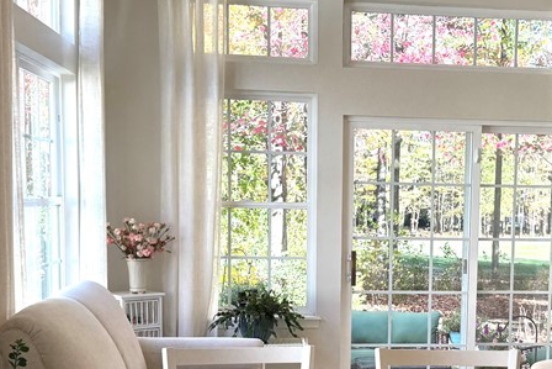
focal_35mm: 57
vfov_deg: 23.6
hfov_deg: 34.4
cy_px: 272
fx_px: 874
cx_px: 400
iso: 80
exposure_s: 1/409
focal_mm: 6.76
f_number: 1.78
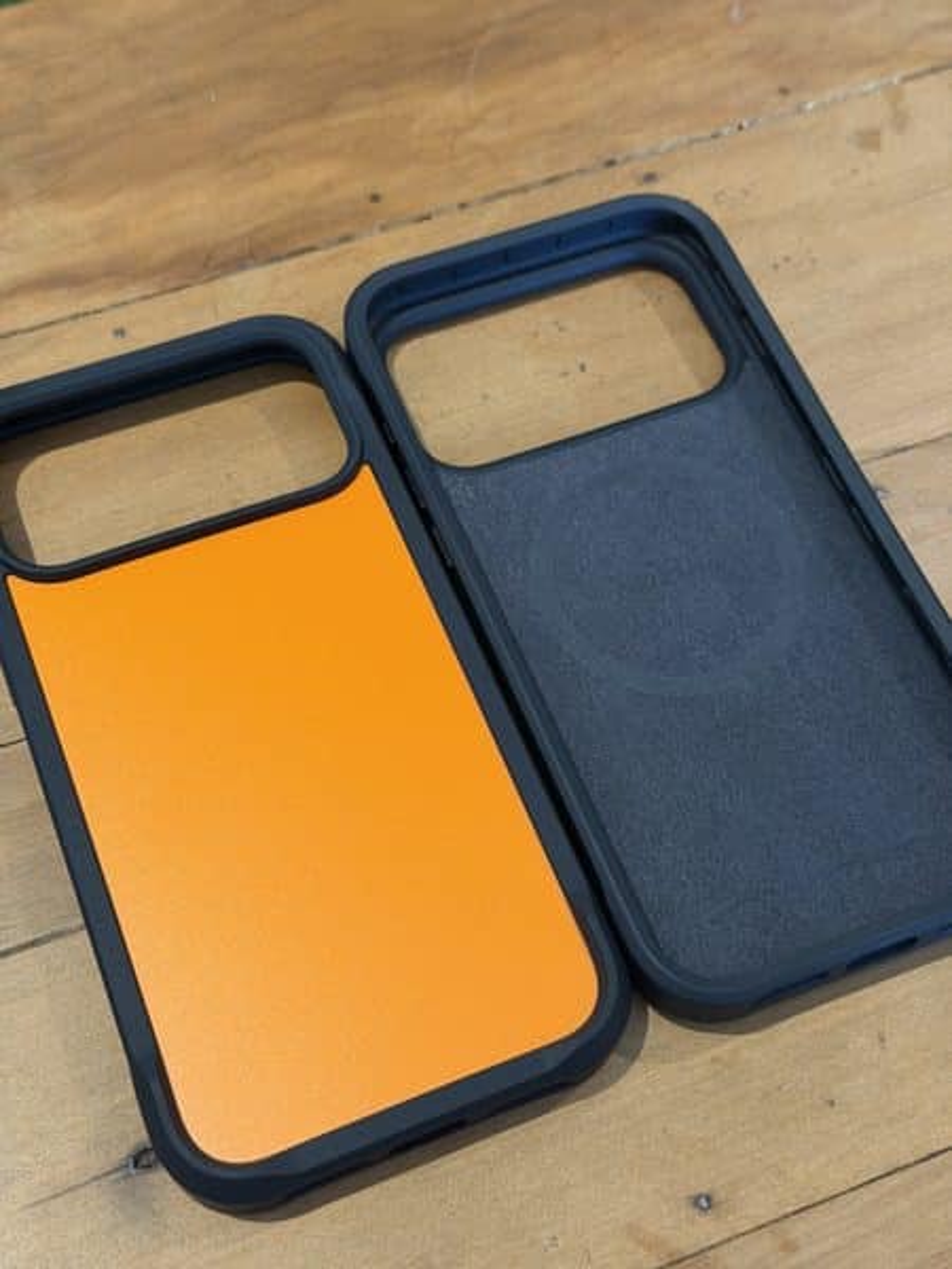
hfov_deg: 30.3
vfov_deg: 39.7
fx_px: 1760
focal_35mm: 48
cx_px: 476
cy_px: 634
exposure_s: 1/40
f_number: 1.78
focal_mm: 6.76
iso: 320
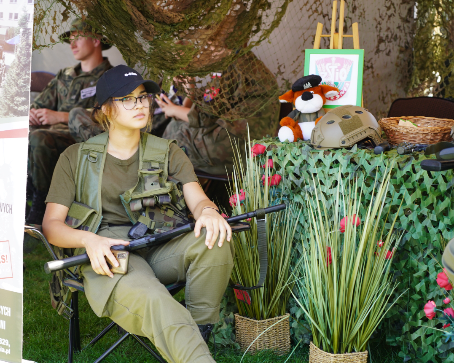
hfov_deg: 16.2
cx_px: 191
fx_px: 1599
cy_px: 182
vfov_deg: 13.0
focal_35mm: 119
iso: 200
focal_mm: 105
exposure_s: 1/125
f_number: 4
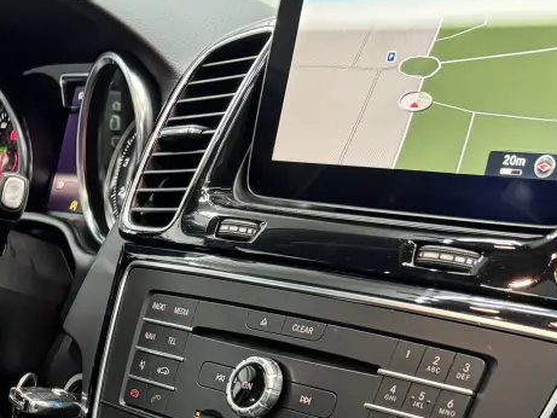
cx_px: -77
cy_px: 588
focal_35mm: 75
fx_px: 1207
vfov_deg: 18.0
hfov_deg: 24.1
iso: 800
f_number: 1.78
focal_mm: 6.76
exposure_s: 1/50
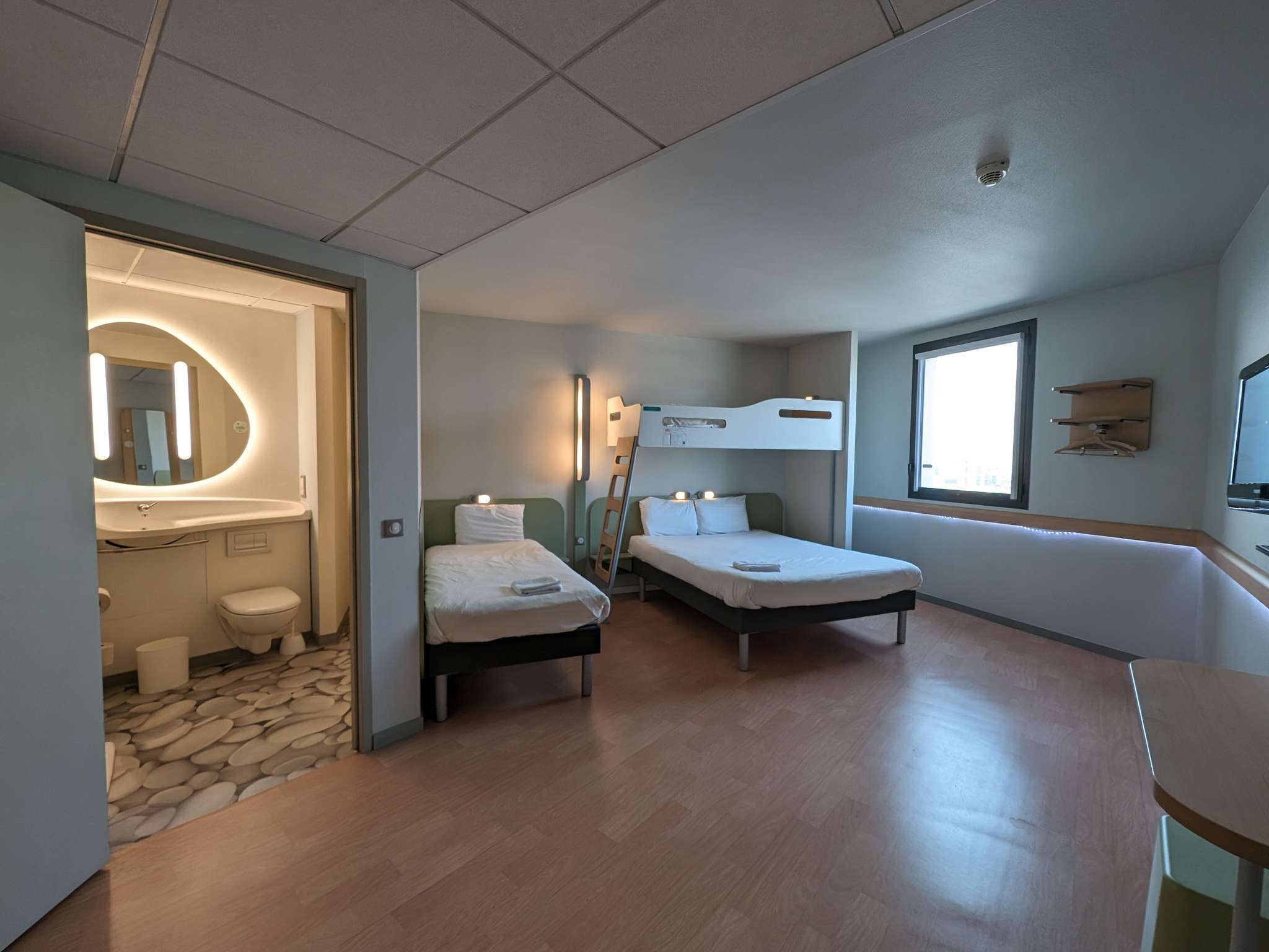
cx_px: 634
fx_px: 477
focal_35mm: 13
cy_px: 476
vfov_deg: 89.9
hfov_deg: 106.2
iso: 59
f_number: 2.2
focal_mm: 1.95
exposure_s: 1/50
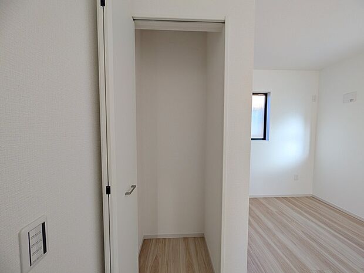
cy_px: 136
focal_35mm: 12
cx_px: 182
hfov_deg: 110.5
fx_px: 126
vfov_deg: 94.5
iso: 52
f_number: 1.7
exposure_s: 1/173
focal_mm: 2.02
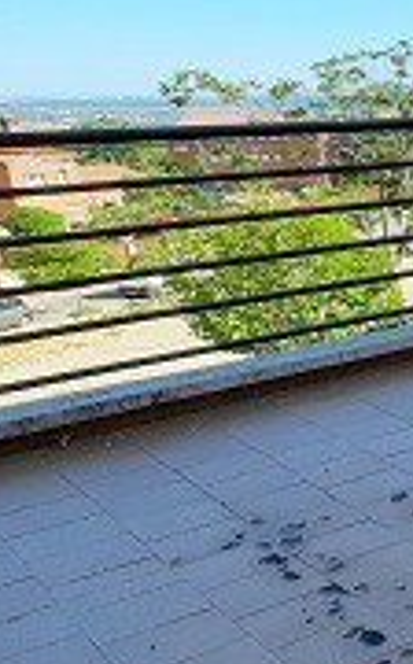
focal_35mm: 49
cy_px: 295
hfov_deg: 15.4
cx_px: 970
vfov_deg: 41.0
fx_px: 885
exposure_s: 1/346
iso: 40
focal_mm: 1.74
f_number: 2.2
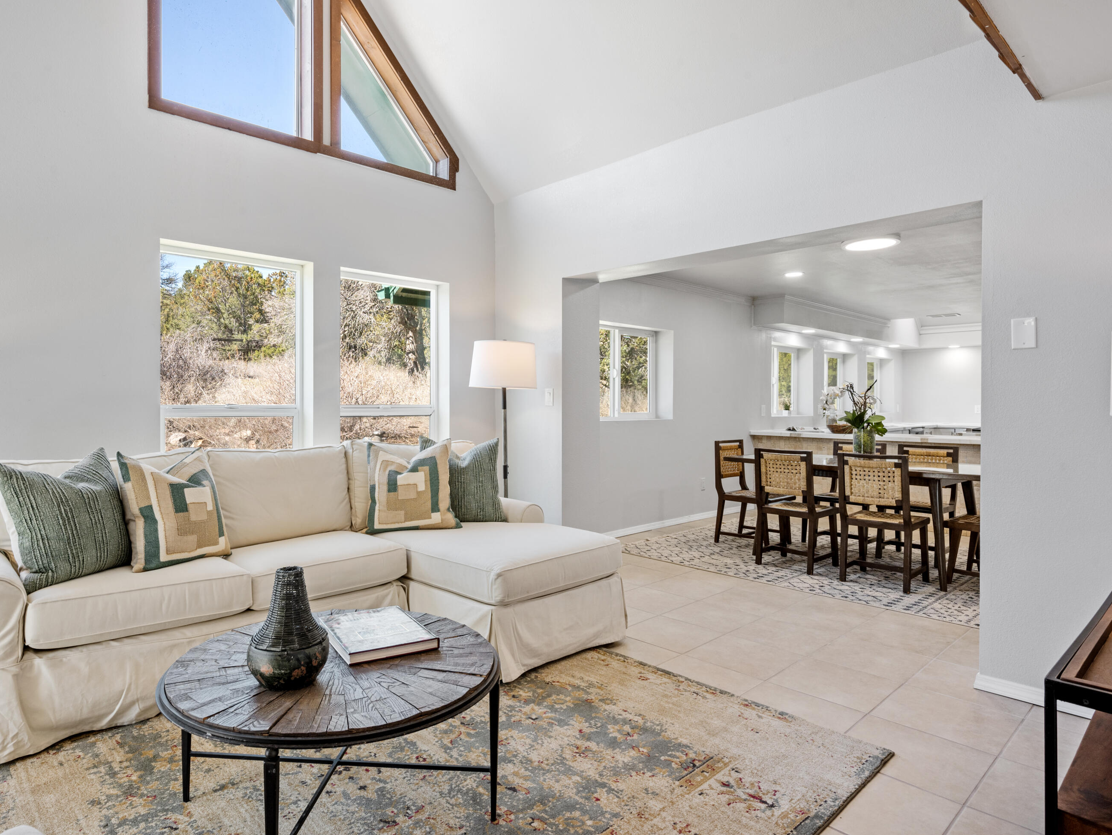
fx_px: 660
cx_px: 495
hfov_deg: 79.9
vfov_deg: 64.5
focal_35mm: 21
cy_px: 408
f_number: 11
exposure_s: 1/15
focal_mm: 18.5
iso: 400
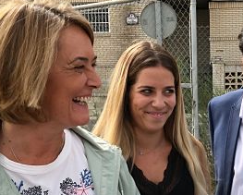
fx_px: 497
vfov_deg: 22.1
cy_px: 134
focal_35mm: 69
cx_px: 204
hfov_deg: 26.8
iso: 20
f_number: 1.8
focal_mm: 4
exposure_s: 1/706
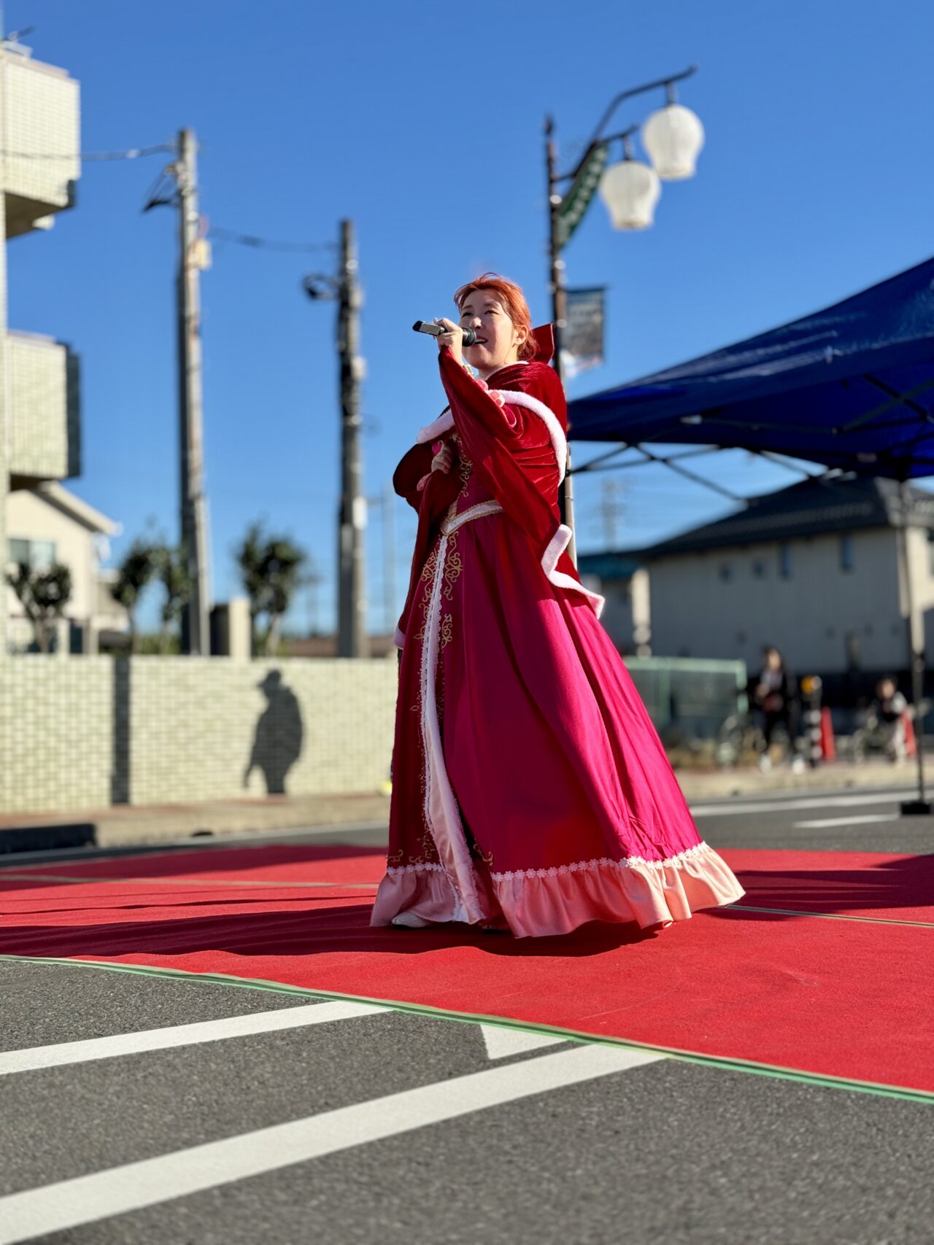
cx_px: 467
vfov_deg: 39.7
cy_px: 622
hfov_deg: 30.3
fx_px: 1727
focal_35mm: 48
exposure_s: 1/4049
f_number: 1.78
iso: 64
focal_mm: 6.76
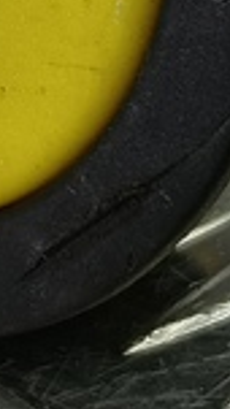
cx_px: -84
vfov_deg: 12.3
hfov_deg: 7.1
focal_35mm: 170
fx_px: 1842
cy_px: -106
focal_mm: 4.11
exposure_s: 1/50
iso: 99
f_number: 1.6
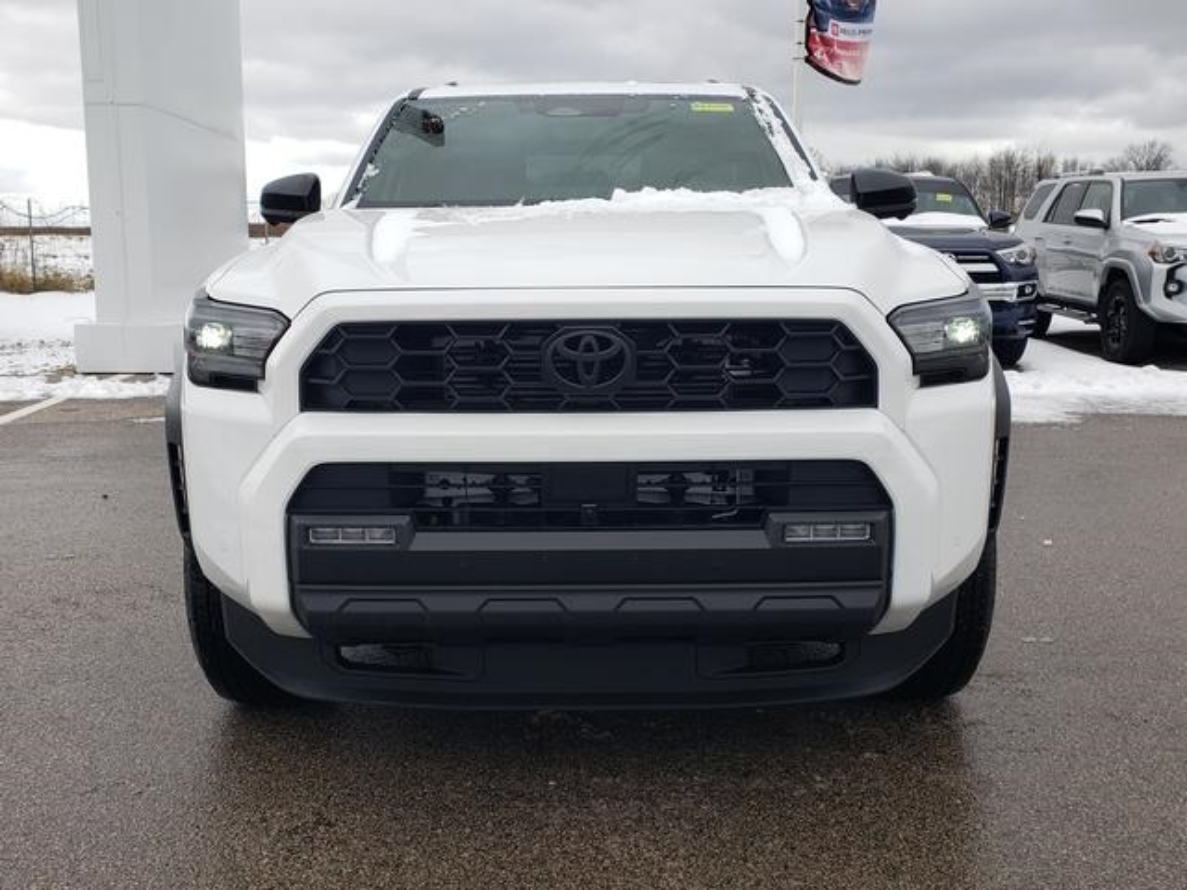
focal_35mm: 26
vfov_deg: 53.1
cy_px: 445
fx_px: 892
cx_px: 594
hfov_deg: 67.3
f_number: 2.4
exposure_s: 1/432
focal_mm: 4.3
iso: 50
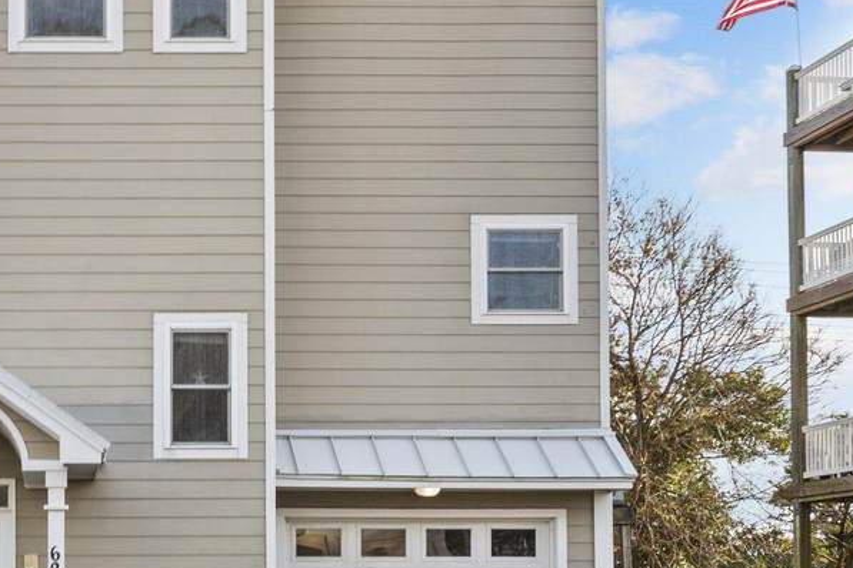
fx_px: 1447
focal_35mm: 61
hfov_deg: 31.2
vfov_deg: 22.2
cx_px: 69
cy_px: 205
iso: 160
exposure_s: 1/200
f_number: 7.1
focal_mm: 28.5
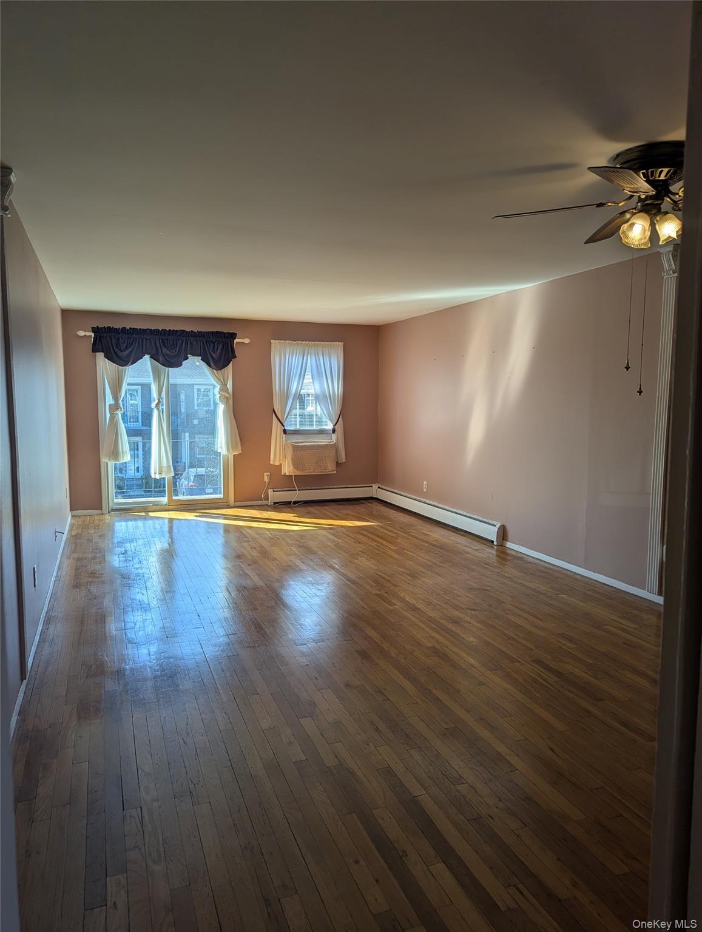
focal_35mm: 24
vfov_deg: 71.5
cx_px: 351
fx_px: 647
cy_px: 466
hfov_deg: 56.9
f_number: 1.85
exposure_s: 1/261
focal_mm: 6.81
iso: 42
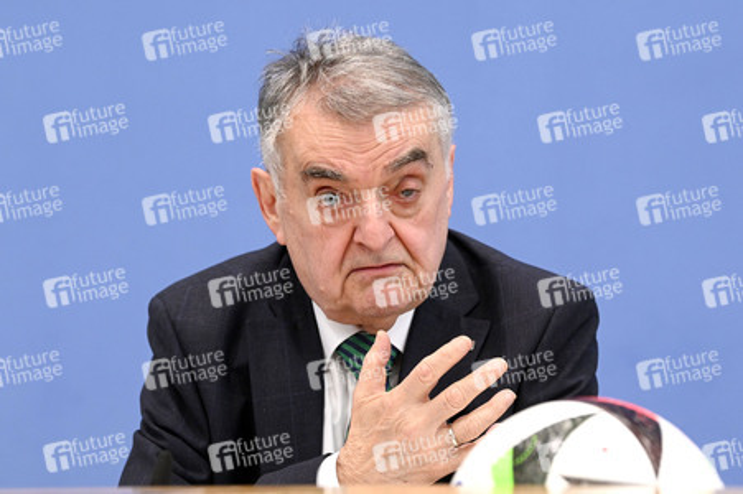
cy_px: 247
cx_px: 372
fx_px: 2475
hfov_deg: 17.1
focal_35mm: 120
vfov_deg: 11.4
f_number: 5
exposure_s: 1/800
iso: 4000
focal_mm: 120
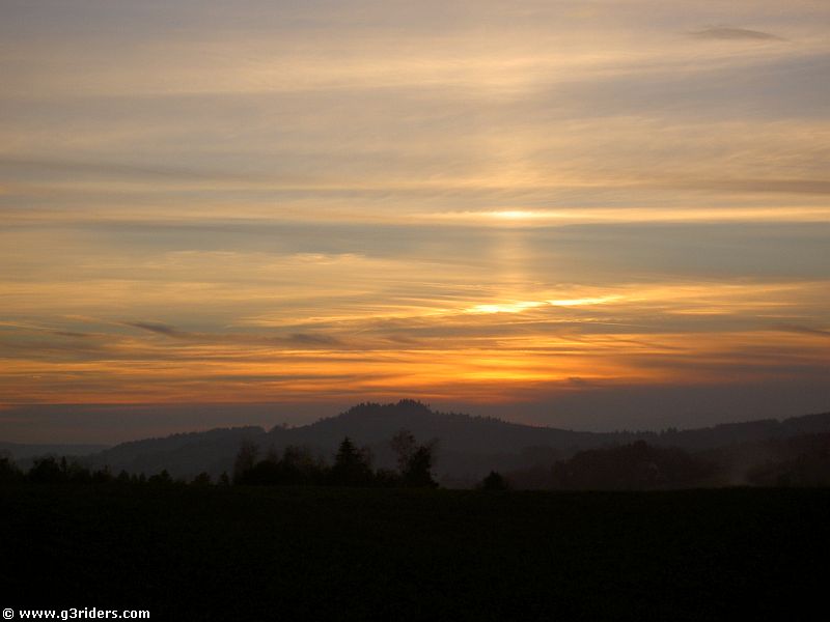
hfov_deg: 22.0
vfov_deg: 16.6
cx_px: 415
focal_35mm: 89
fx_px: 2134
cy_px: 311
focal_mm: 14.7
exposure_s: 1/125
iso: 100
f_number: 4.6
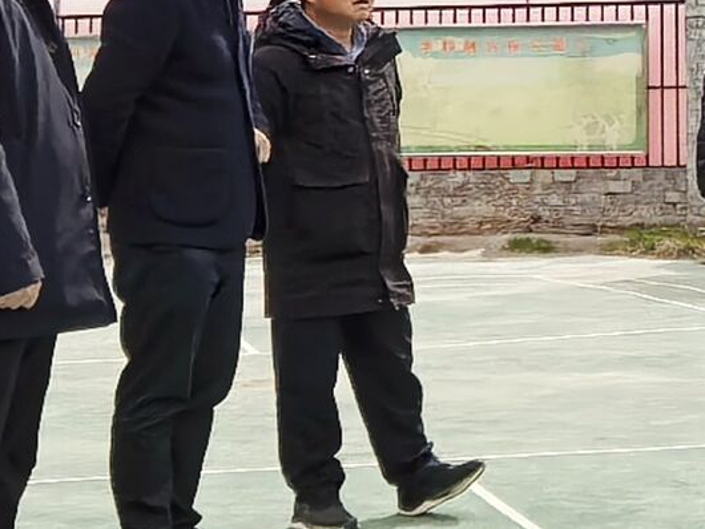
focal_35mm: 111
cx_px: 709
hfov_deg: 17.3
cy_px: -134
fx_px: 2262
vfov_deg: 13.0
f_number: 2.2
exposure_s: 1/2028
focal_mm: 1.95
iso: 100
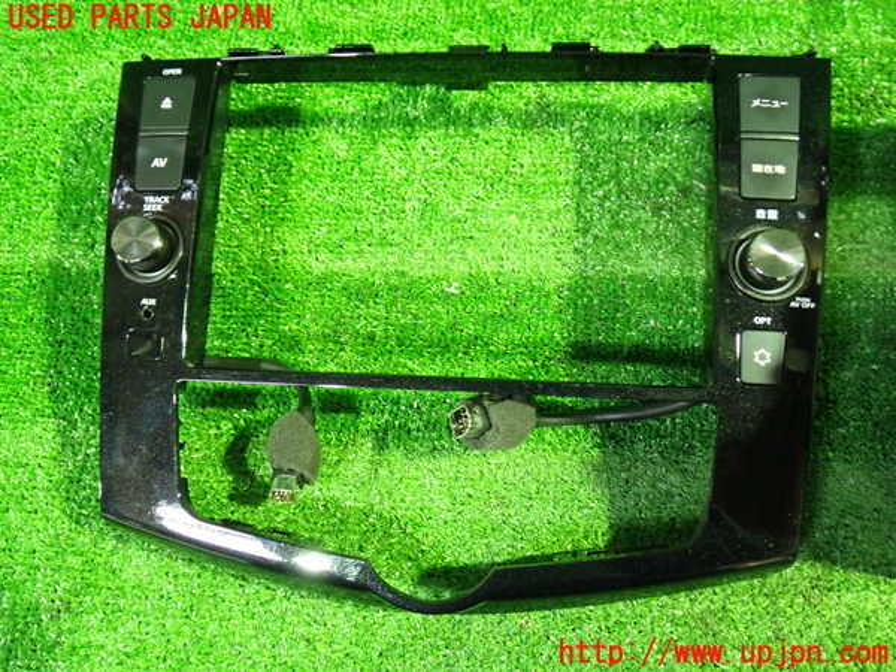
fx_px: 777
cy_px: 336
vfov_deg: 46.8
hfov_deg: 60.0
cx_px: 448
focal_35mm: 30
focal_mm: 5.4
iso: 800
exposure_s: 1/15
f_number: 2.3
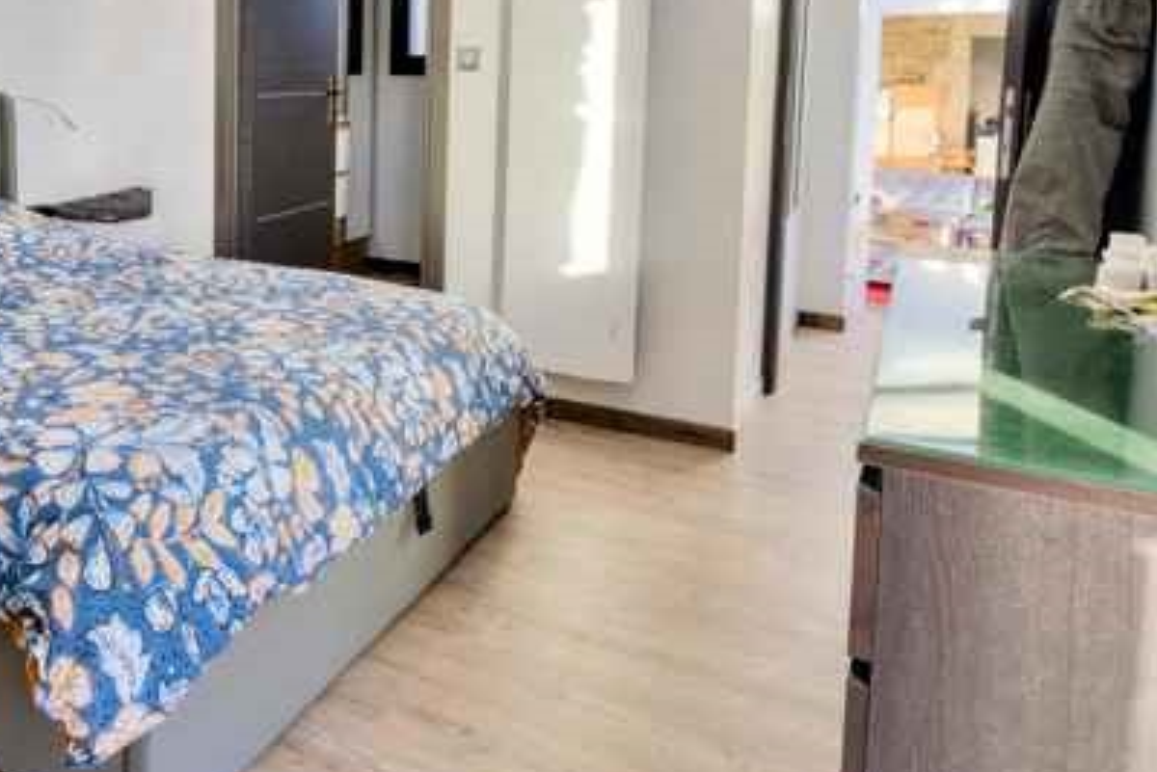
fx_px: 1029
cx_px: 234
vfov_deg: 39.5
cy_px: 152
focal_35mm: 32
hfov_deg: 54.7
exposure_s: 1/250
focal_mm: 16
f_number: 8
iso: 800
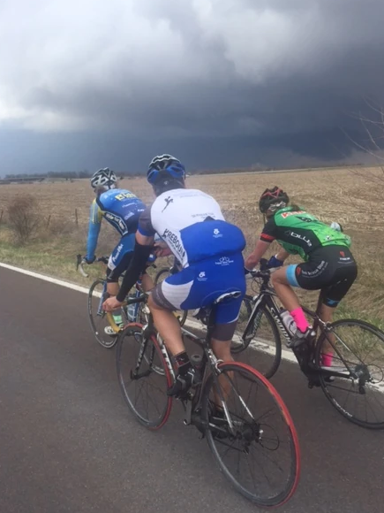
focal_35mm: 32
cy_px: 263
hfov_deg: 44.2
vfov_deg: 56.8
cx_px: 199
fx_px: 473
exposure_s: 1/1364
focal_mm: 4.15
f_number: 2.2
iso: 32
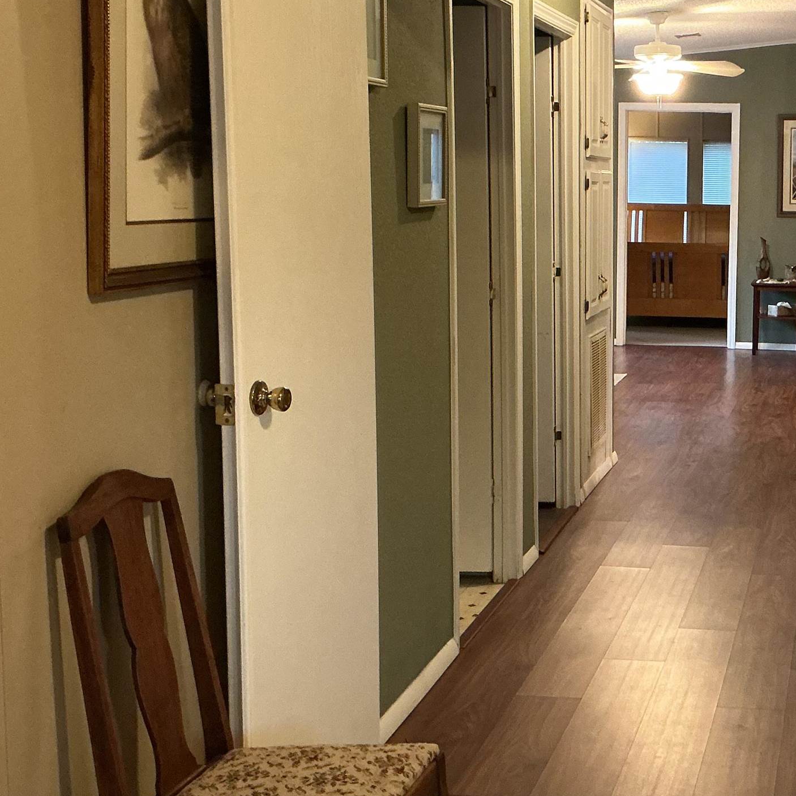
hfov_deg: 29.4
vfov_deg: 30.5
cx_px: 702
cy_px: 348
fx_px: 1457
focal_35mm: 56
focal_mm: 3
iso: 250
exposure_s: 1/40
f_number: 1.8
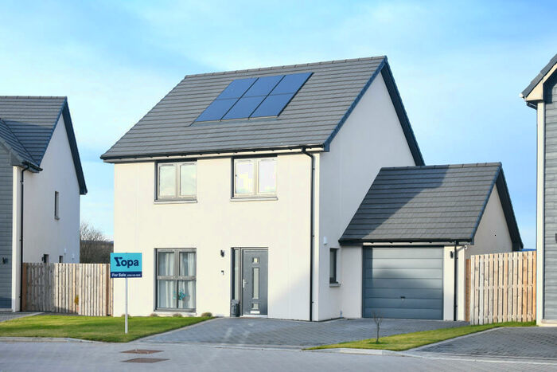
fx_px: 882
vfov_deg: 23.8
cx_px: 278
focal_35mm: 57
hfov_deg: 35.0
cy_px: 186
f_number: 9
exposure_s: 1/160
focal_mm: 38
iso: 500
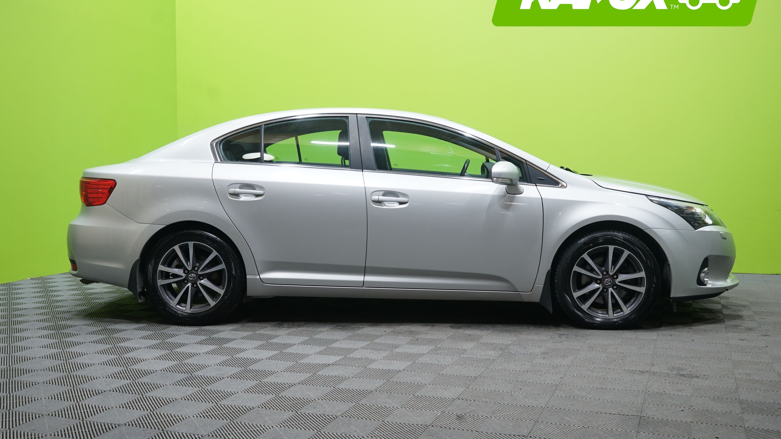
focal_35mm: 38
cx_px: 393
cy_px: 196
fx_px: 787
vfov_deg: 31.2
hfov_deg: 52.8
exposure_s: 1/25
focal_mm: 36
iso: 800
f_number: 5
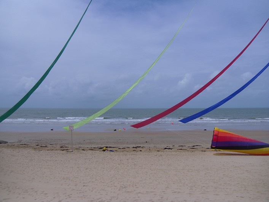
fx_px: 241
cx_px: 134
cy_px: 101
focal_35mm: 31
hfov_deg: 58.4
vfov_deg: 45.4
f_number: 9.5
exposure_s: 1/412
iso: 80
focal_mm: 5.6
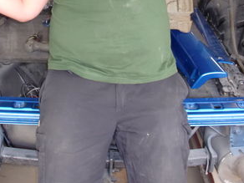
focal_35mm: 79
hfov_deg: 24.7
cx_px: 94
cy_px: -2
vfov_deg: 18.2
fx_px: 557
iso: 200
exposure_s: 1/60
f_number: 2.8
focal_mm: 6.3
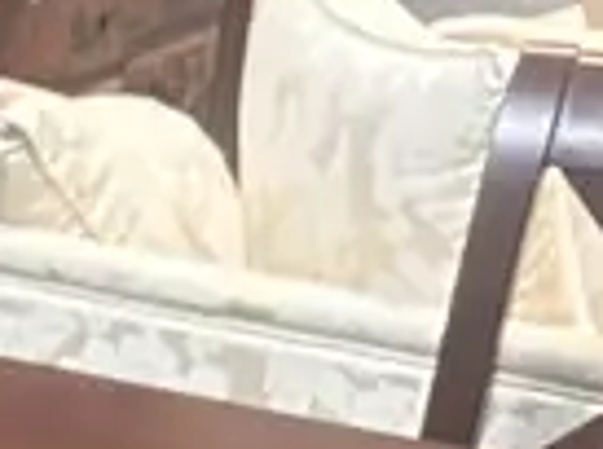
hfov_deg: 9.6
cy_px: 1677
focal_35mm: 180
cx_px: -924
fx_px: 3127
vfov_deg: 6.8
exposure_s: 1/50
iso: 250
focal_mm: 6.86
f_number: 1.78
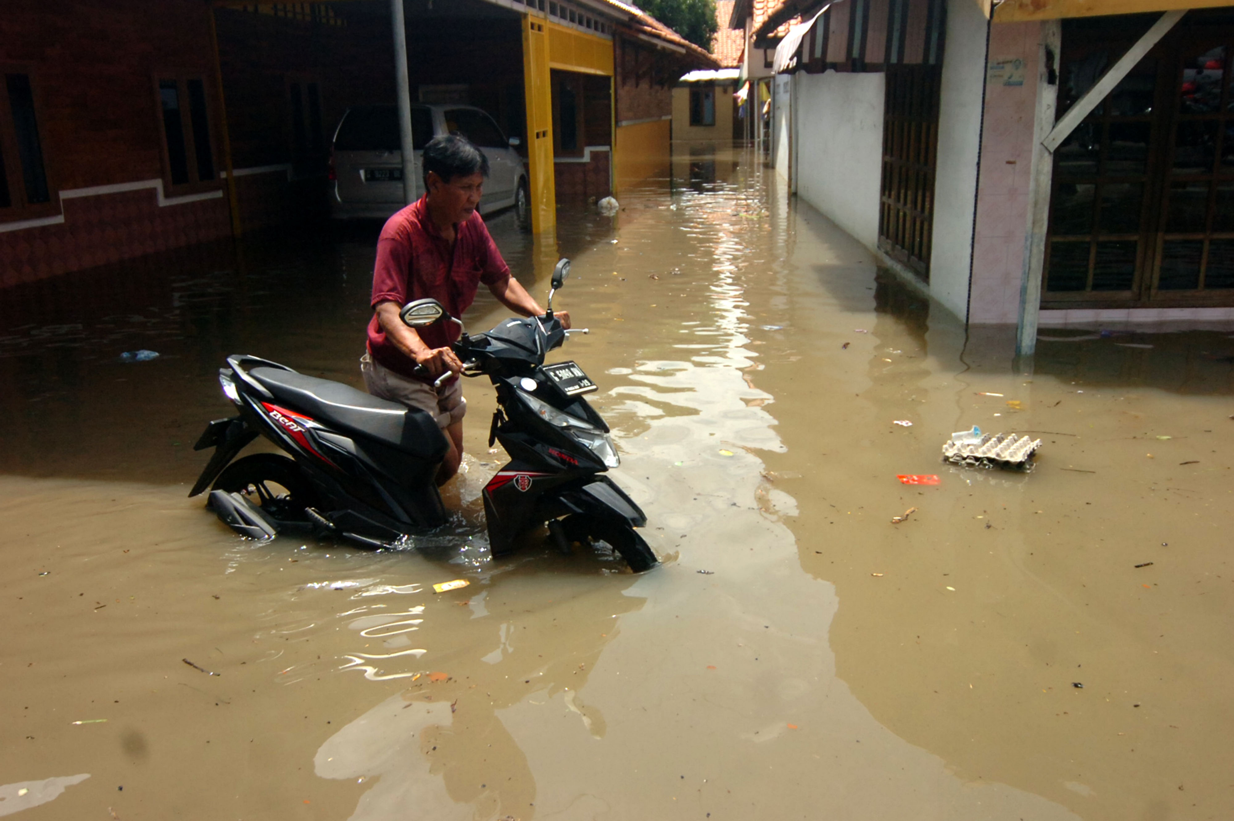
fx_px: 1028
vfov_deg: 43.5
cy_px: 410
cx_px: 617
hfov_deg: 62.0
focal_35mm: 30
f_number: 4
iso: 800
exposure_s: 1/5000
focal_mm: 20
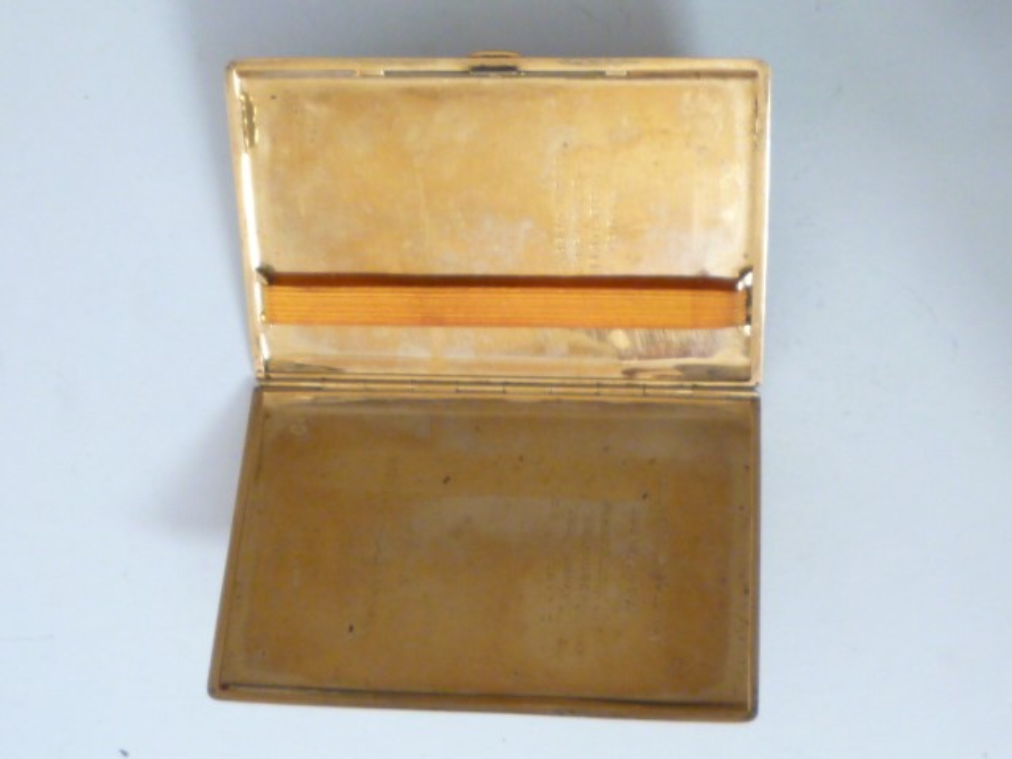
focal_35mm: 59
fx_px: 1725
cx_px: 506
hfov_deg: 32.7
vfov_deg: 24.8
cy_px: 380
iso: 250
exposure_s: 1/30
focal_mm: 5.3
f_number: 3.3
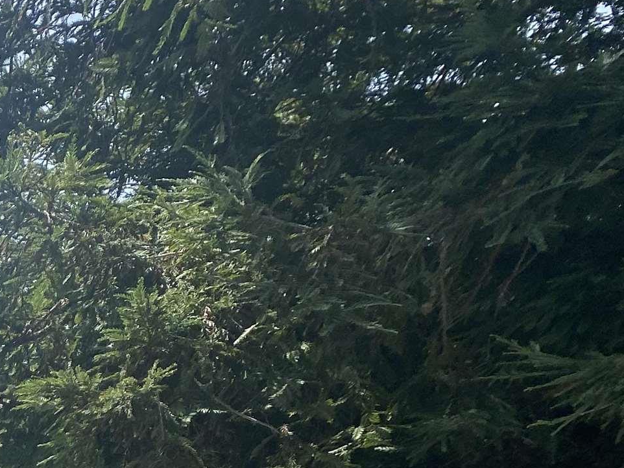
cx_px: -361
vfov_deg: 16.5
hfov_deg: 19.8
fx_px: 1497
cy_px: 657
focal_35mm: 83
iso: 32
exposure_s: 1/2463
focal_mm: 4.25
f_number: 1.8
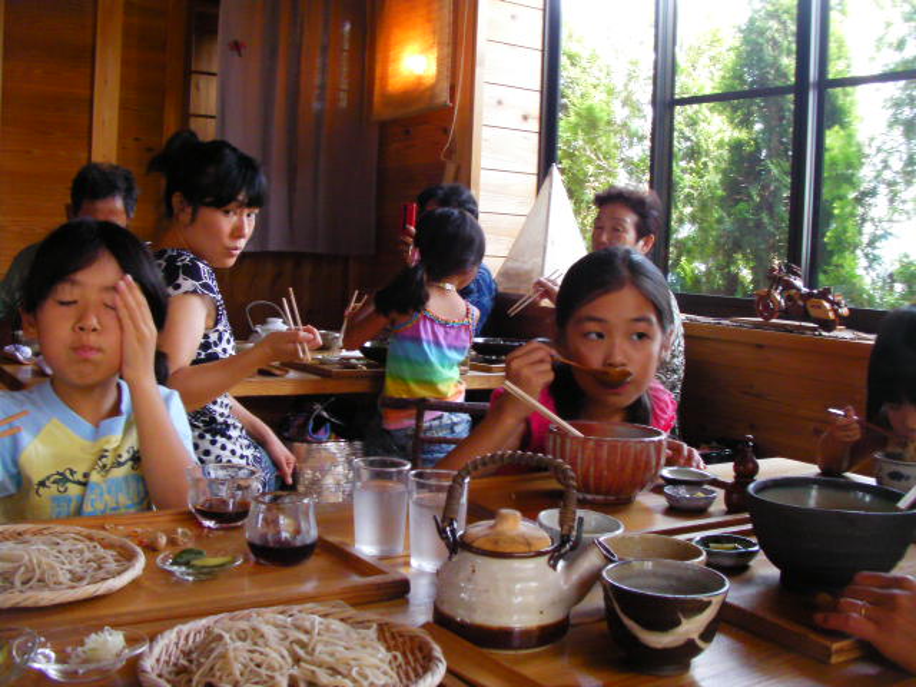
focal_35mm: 38
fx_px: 1006
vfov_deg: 37.7
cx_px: 458
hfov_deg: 49.0
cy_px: 344
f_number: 3.5
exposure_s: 1/30
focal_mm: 6.3
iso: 161
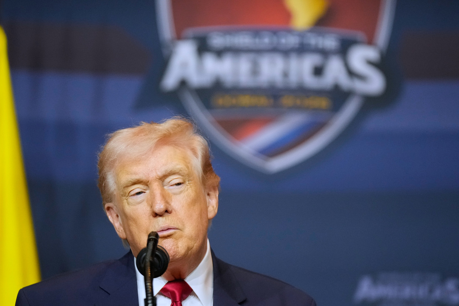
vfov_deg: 5.2
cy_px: 153
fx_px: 3366
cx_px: 230
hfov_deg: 7.8
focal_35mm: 264
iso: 4000
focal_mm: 176
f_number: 2.8
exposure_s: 1/800
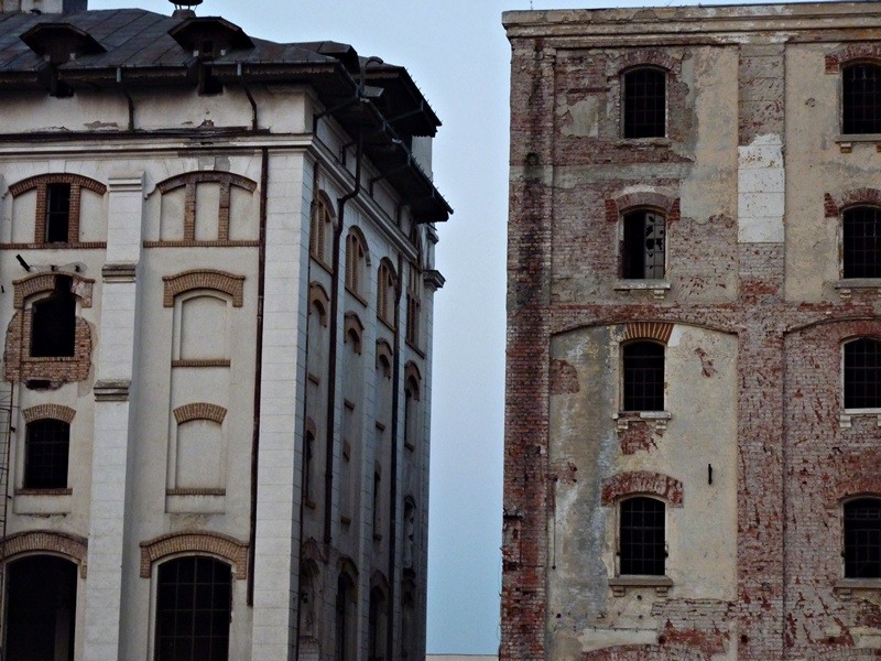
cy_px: 330
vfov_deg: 15.4
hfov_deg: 20.4
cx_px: 440
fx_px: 2443
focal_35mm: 96
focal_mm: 15.8
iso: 400
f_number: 4.3
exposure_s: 1/10
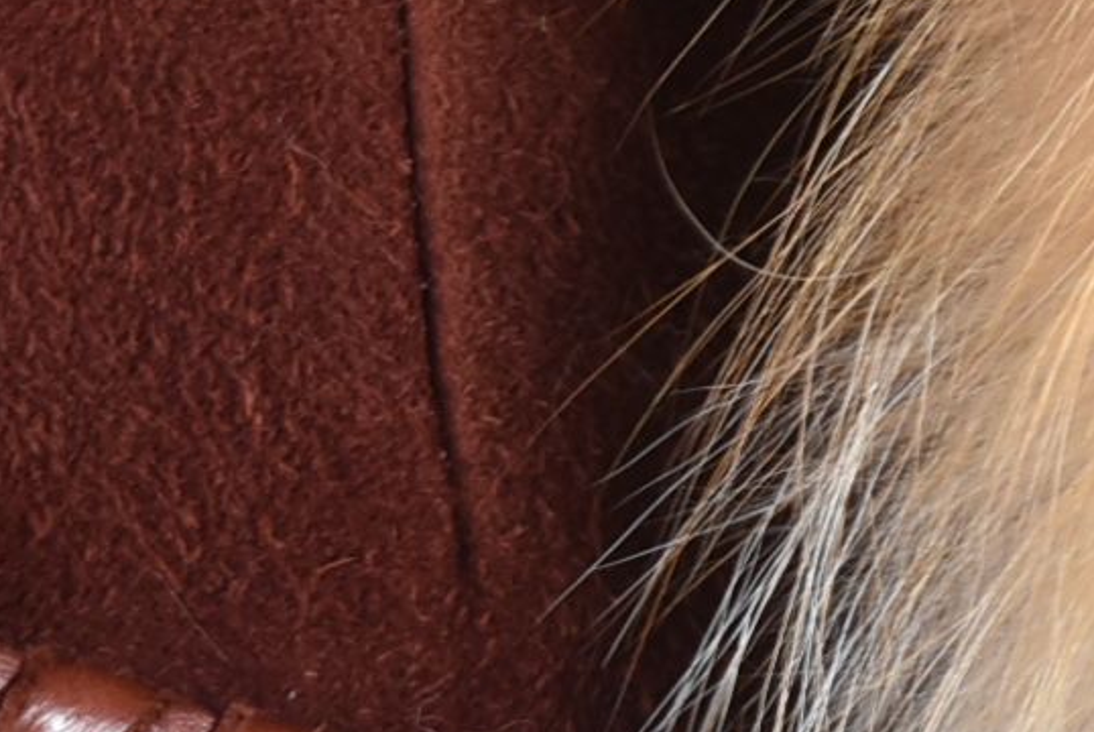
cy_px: 480
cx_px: -1098
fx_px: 21562
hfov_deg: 2.9
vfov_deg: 1.9
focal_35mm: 709
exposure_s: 1/125
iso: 320
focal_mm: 85
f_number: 11
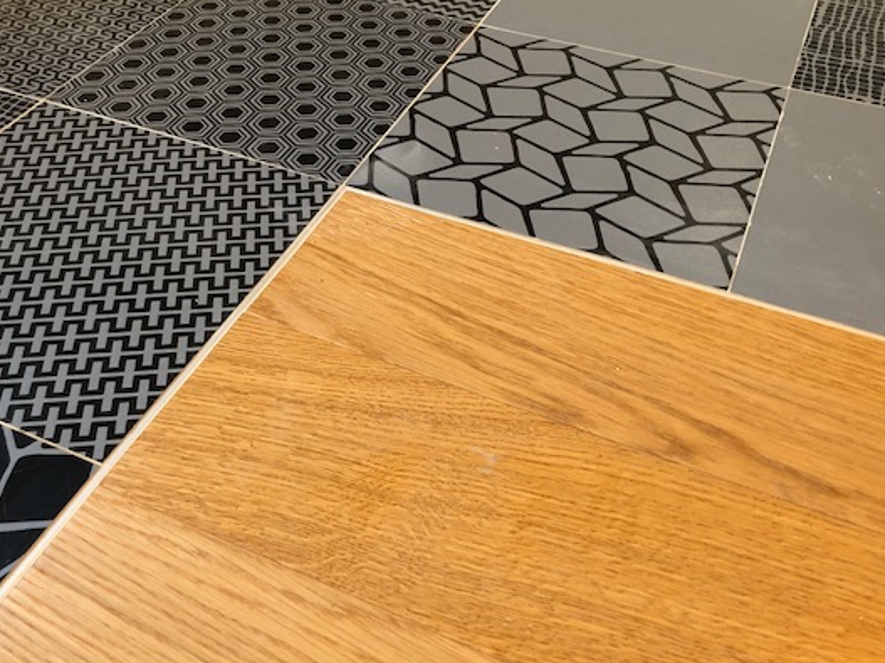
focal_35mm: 34
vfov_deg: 41.8
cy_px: 339
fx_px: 869
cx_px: 390
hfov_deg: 53.8
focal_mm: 3.99
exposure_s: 1/17
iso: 80
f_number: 1.8
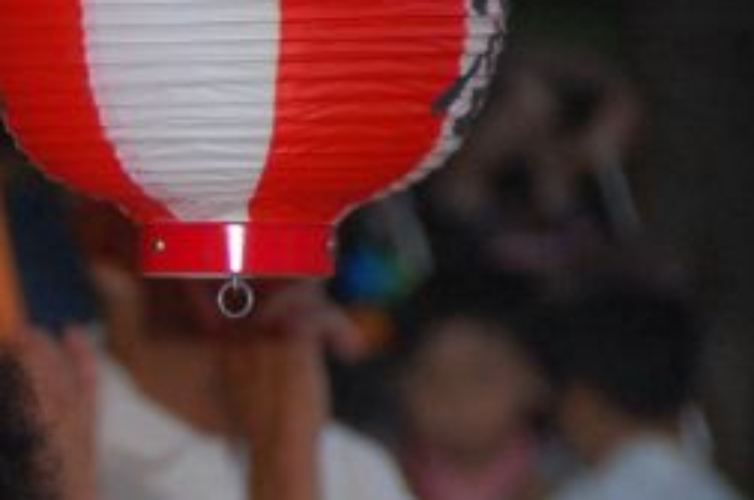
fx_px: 19901
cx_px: -383
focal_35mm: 952
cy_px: 680
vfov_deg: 1.4
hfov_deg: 2.2
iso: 1100
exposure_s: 1/60
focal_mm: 200
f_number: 5.6
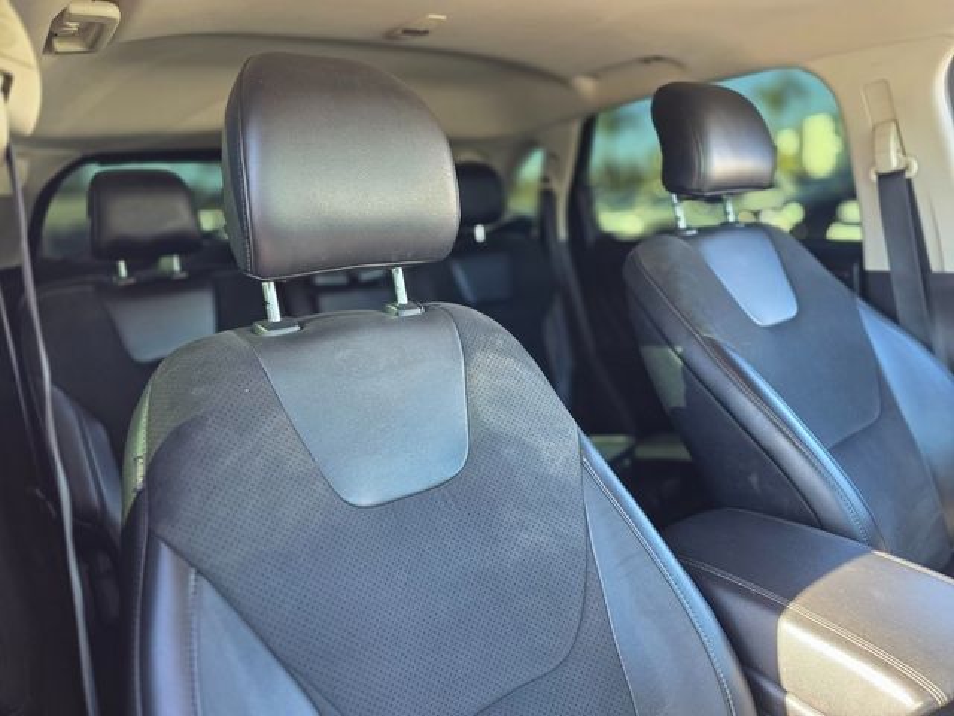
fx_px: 634
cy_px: 358
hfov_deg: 73.9
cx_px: 477
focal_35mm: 23
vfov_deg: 58.9
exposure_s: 1/120
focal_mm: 6.3
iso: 160
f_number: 1.7
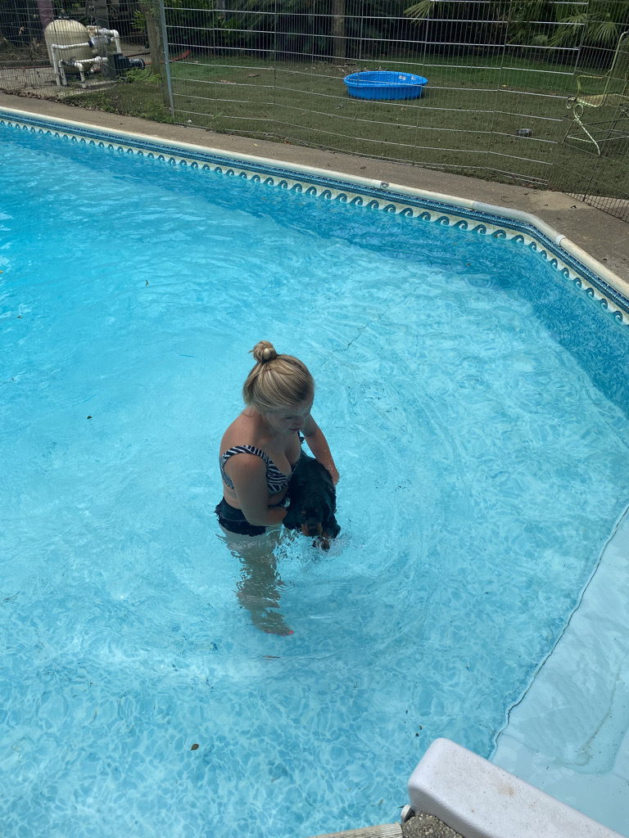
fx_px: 630
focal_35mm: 26
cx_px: 314
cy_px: 419
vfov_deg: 67.3
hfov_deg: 53.1
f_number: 1.8
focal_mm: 4.25
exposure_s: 1/1043
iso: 32
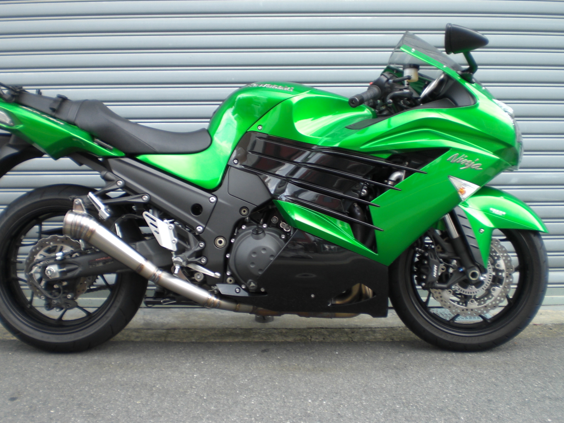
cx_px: 261
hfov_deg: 45.7
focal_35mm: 41
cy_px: 200
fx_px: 668
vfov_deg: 35.1
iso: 50
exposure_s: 1/50
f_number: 3.1
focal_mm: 6.3
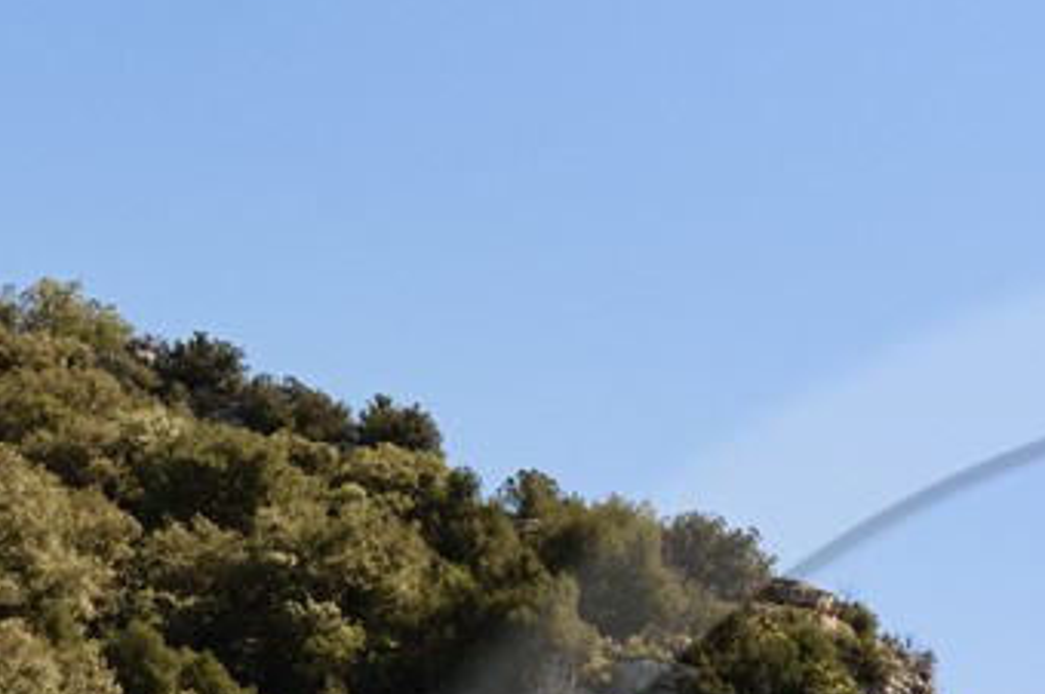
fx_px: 7917
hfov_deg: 7.5
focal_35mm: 273
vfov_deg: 4.9
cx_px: 1423
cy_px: 1511
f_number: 7.1
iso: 200
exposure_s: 1/320
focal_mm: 58
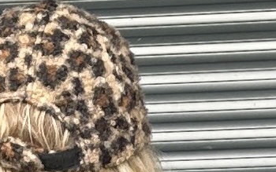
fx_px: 798
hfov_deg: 19.2
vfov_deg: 9.4
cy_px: 539
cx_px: 21
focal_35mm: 106
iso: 64
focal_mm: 6.86
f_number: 1.78
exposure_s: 1/146
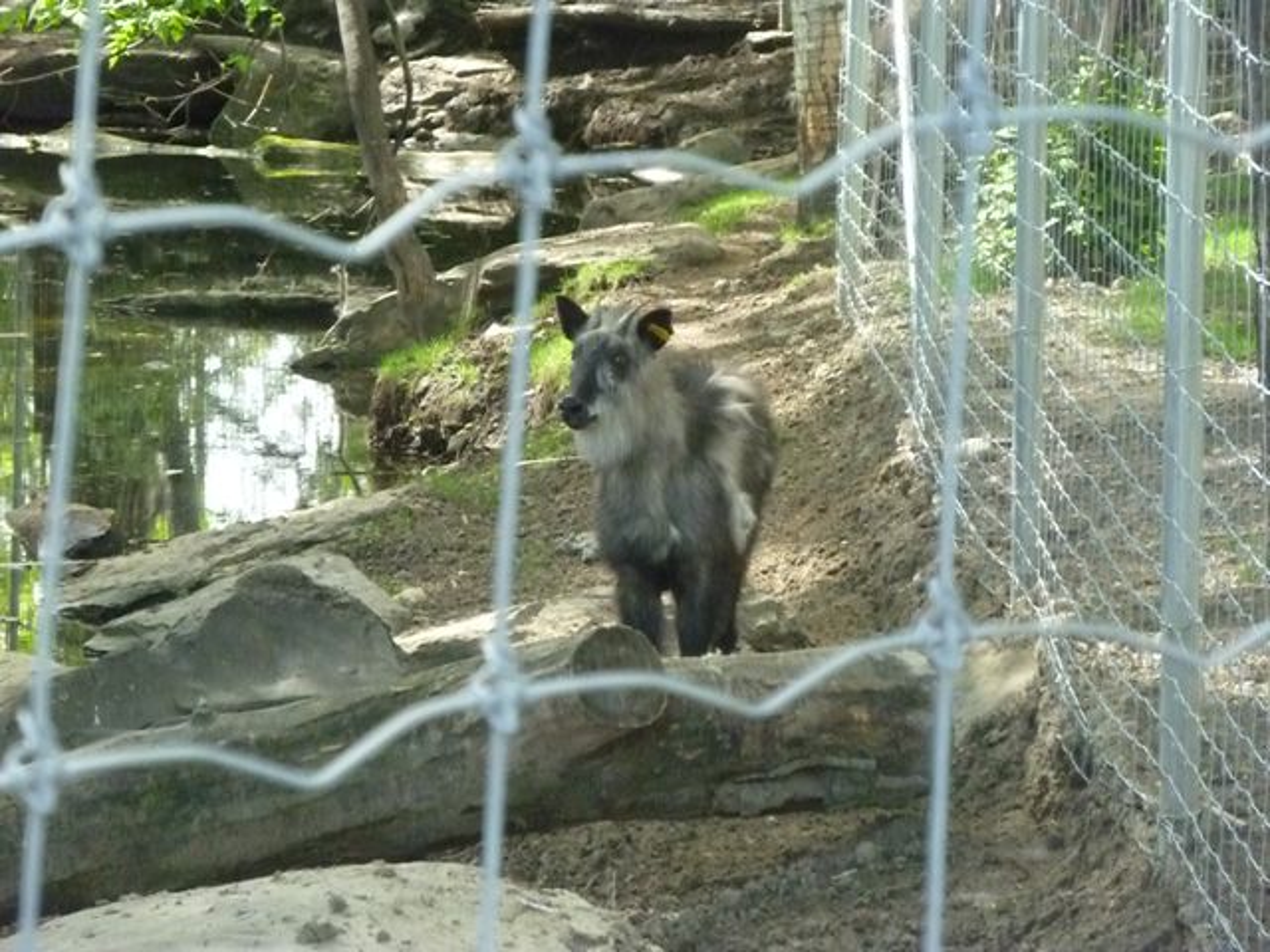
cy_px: 476
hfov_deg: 9.9
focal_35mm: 200
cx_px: 635
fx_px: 7338
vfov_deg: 7.4
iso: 1600
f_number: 5.9
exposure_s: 1/400
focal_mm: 36
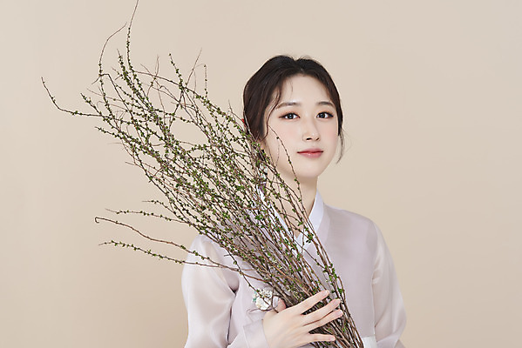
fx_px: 1523
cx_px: 261
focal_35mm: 105
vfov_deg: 13.1
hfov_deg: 19.4
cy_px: 174
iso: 64
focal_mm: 105
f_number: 11
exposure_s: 1/125
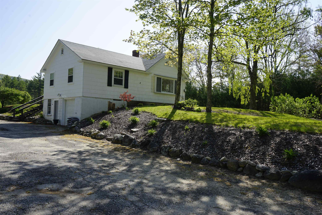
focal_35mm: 28
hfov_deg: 65.5
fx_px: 250
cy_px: 108
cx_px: 161
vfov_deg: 46.4
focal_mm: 28
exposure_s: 1/100
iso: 100
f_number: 10
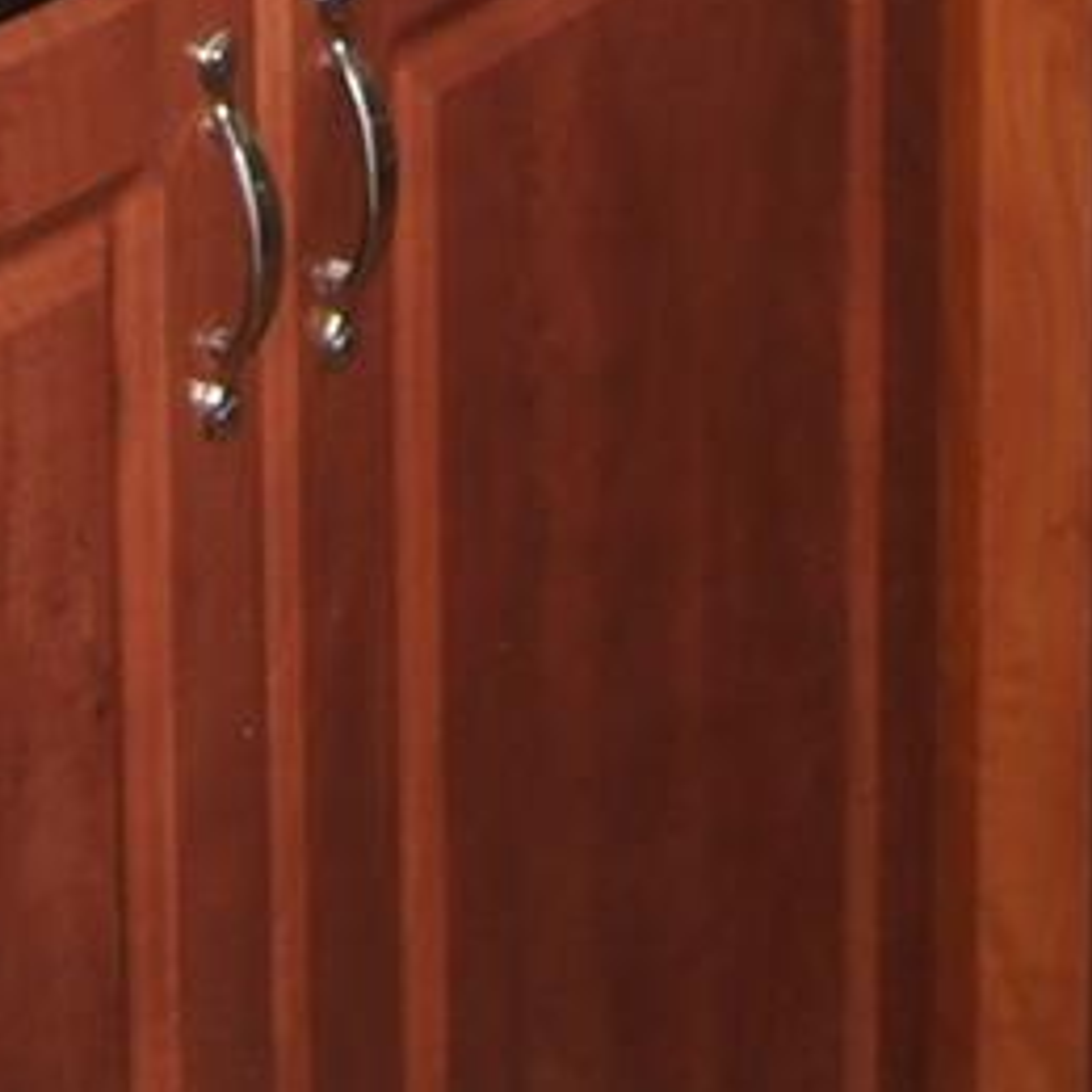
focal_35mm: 141
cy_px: -886
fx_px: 5032
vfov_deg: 11.5
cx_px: 365
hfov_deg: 12.4
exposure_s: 1/60
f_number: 3.5
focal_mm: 18
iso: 320
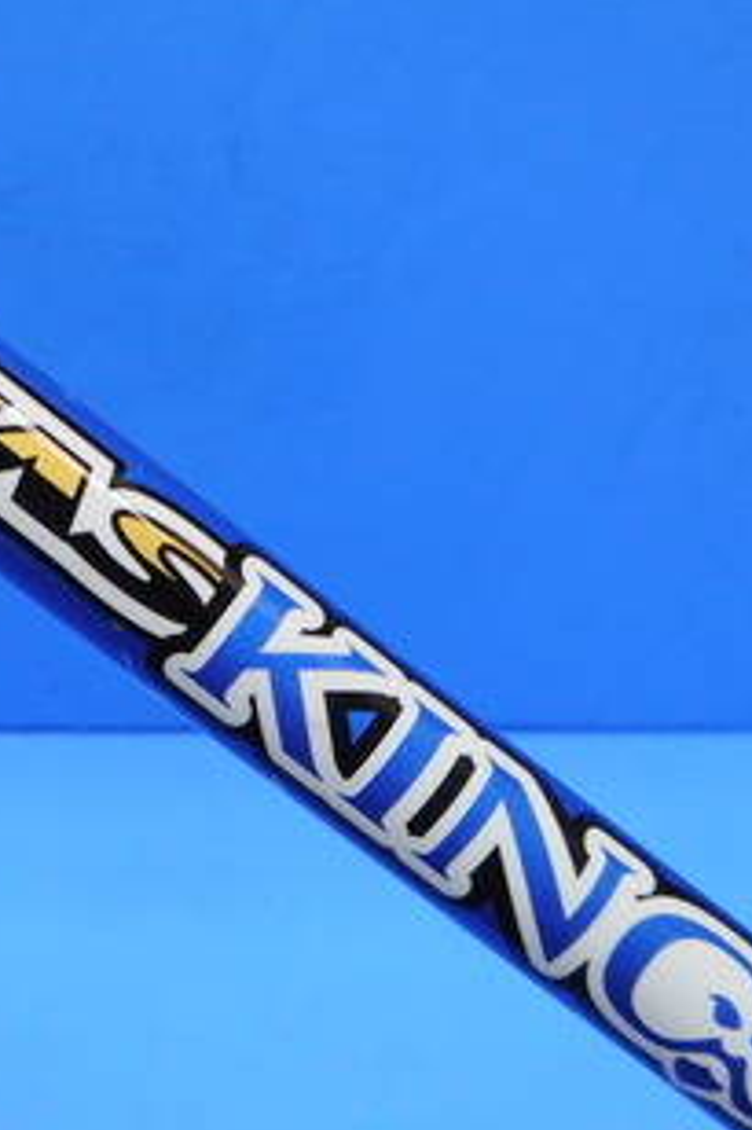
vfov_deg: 36.9
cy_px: 602
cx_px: 176
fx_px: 1694
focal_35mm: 54
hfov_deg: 24.7
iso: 140
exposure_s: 1/30
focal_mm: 4.5
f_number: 3.7
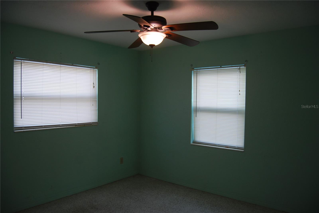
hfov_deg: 67.3
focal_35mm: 27
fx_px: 239
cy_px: 106
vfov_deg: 48.0
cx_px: 160
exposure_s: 1/60
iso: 200
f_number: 4
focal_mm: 18
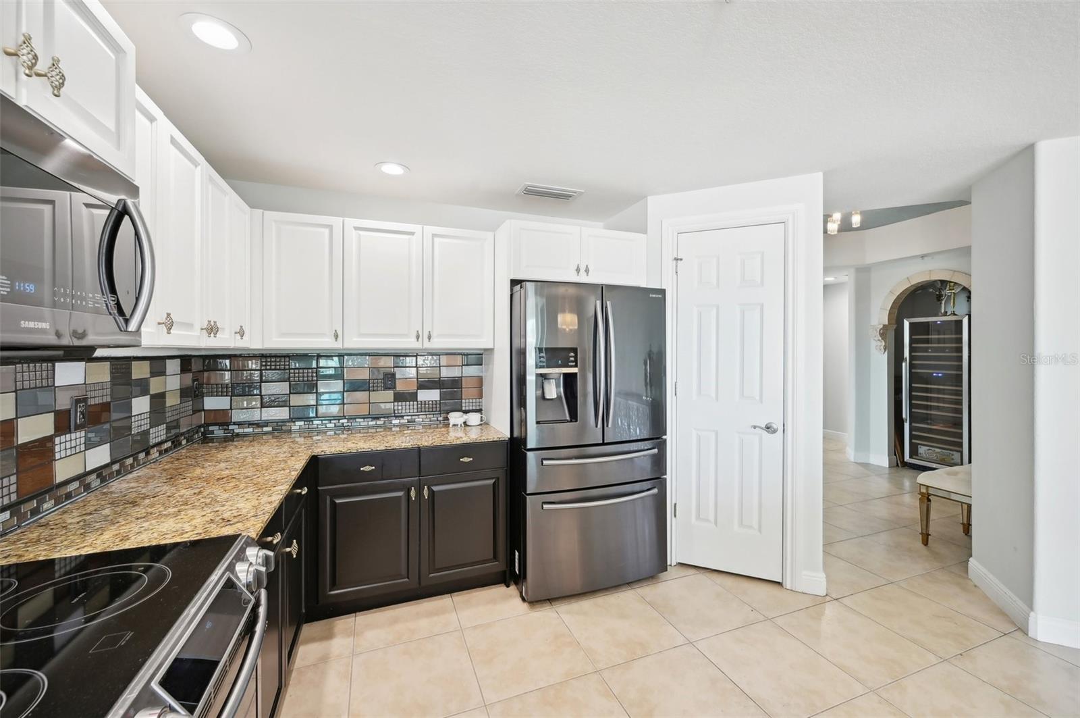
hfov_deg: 104.3
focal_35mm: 14
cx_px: 540
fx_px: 420
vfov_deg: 81.1
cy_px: 359
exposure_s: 1/20
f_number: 8
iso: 400
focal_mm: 14
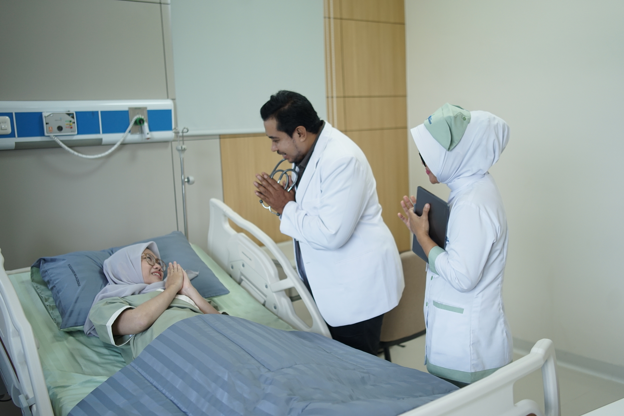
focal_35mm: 35
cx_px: 312
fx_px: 607
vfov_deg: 37.9
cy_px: 208
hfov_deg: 54.4
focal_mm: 35
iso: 500
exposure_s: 1/250
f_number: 2
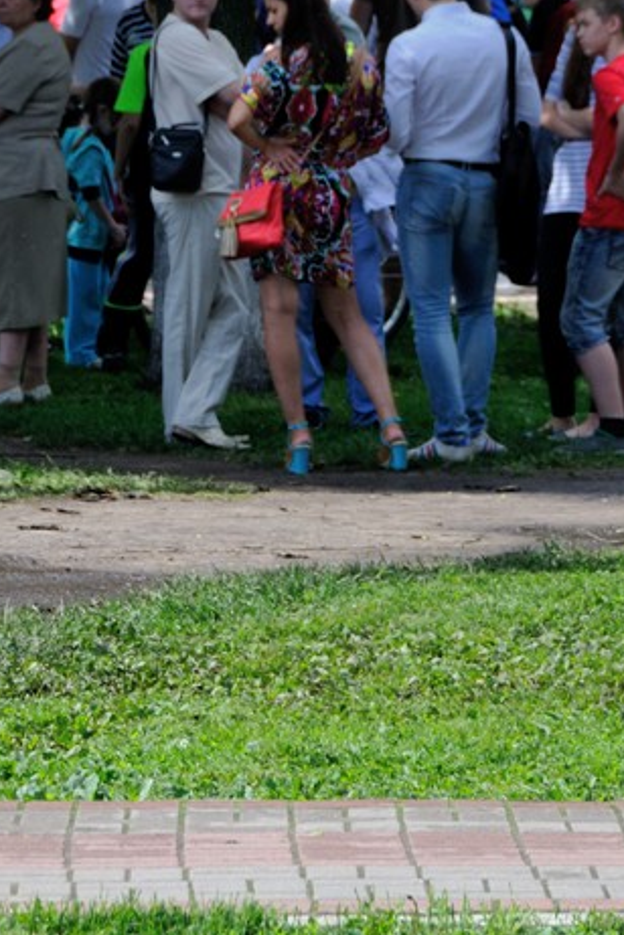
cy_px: 337
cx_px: 328
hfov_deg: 3.9
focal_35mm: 350
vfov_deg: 5.9
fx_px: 9099
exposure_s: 1/320
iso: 200
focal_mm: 120
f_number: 7.1
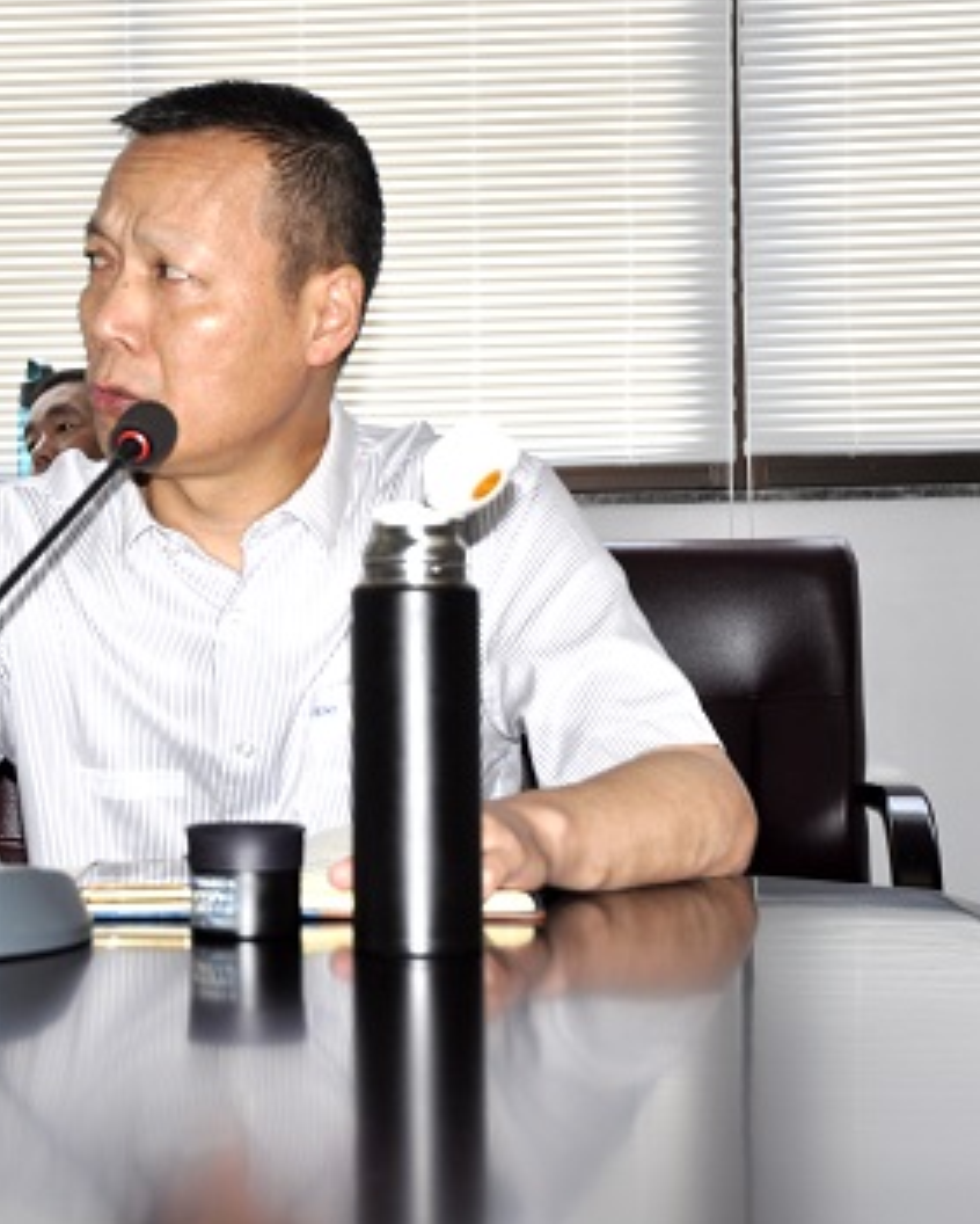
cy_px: 546
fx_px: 3296
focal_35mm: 91
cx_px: 87
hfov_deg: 16.7
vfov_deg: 21.0
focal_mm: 38
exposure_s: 1/60
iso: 200
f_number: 4.2
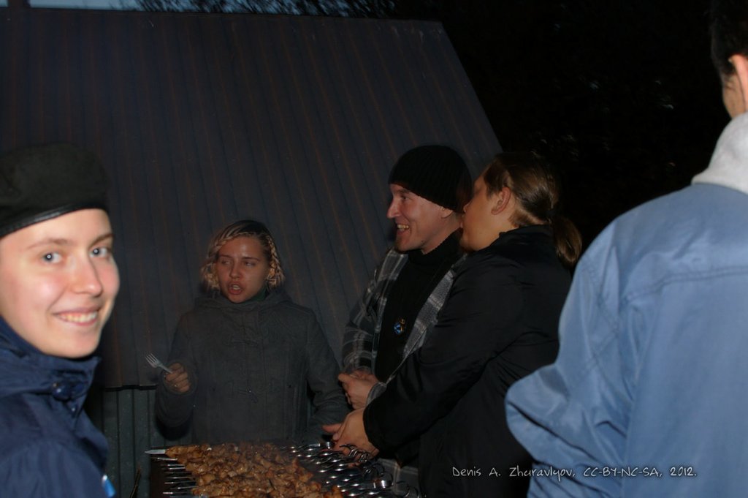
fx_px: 1090
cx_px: 374
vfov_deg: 25.7
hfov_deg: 37.9
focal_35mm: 52
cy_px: 249
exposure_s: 1/4
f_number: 5.6
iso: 400
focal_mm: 35
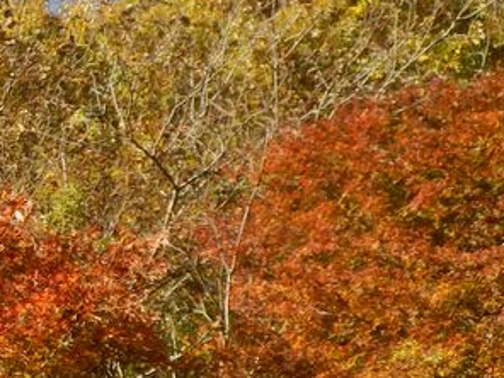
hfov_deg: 18.4
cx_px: -138
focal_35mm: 100
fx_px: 1456
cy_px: 159
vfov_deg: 14.8
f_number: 3.9
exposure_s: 1/320
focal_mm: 6.6
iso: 80
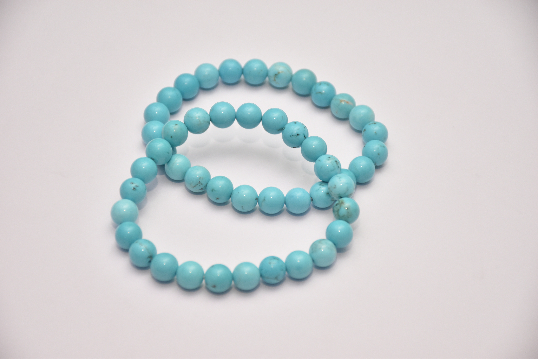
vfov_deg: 8.7
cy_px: 180
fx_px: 2354
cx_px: 269
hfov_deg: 13.0
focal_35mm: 158
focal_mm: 105
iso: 800
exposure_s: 1/125
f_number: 5.6
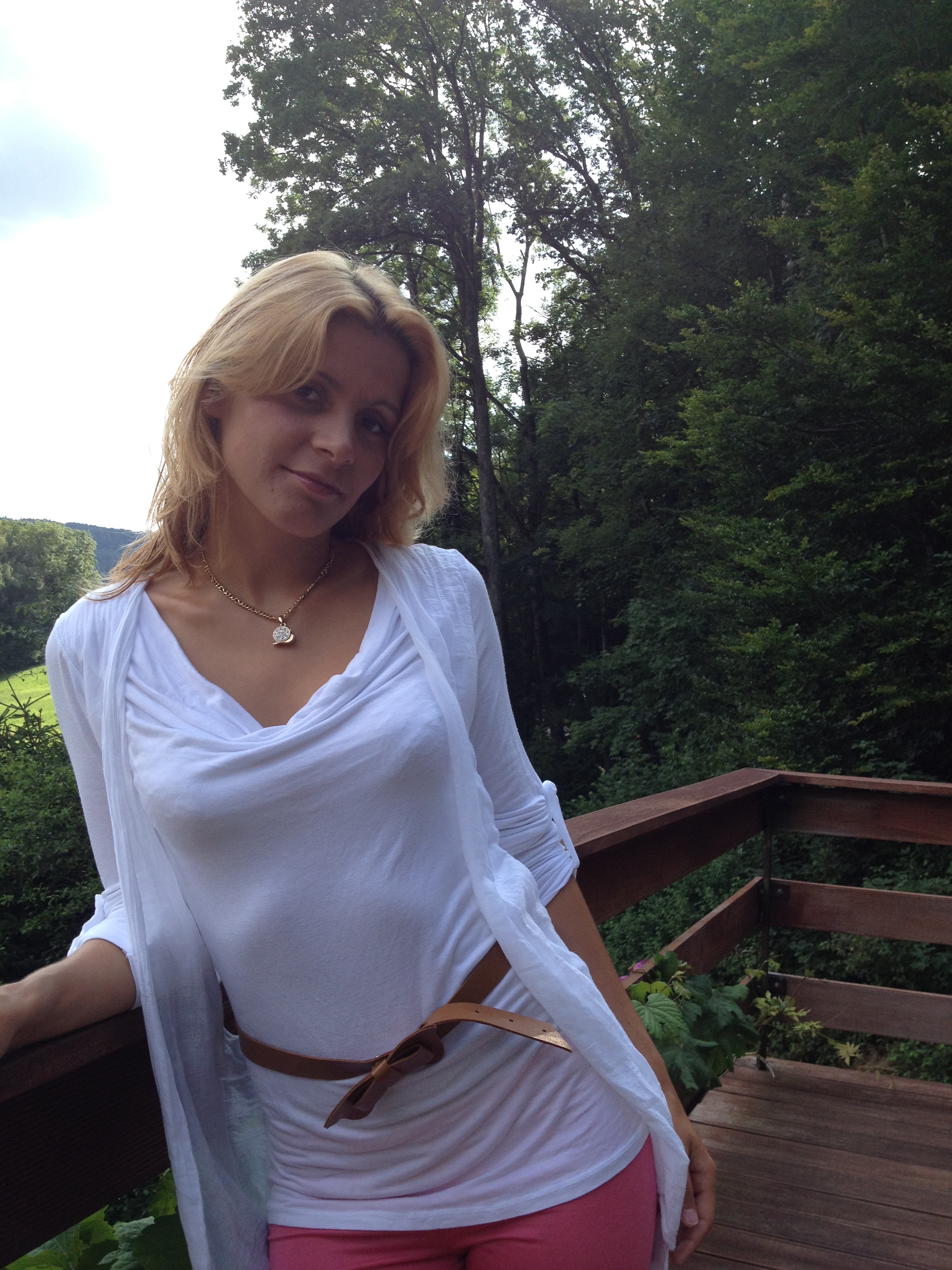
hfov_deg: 40.7
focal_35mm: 35
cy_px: 635
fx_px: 1283
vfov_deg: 52.6
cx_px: 476
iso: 64
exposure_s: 1/489
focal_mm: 4.28
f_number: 2.4
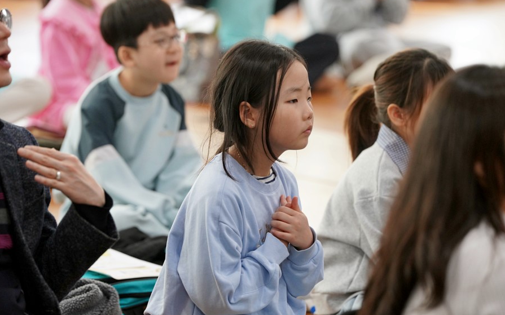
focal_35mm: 205
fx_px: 2821
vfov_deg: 6.4
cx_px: 253
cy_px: 163
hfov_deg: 10.2
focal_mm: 200
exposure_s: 1/250
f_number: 4
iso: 2500
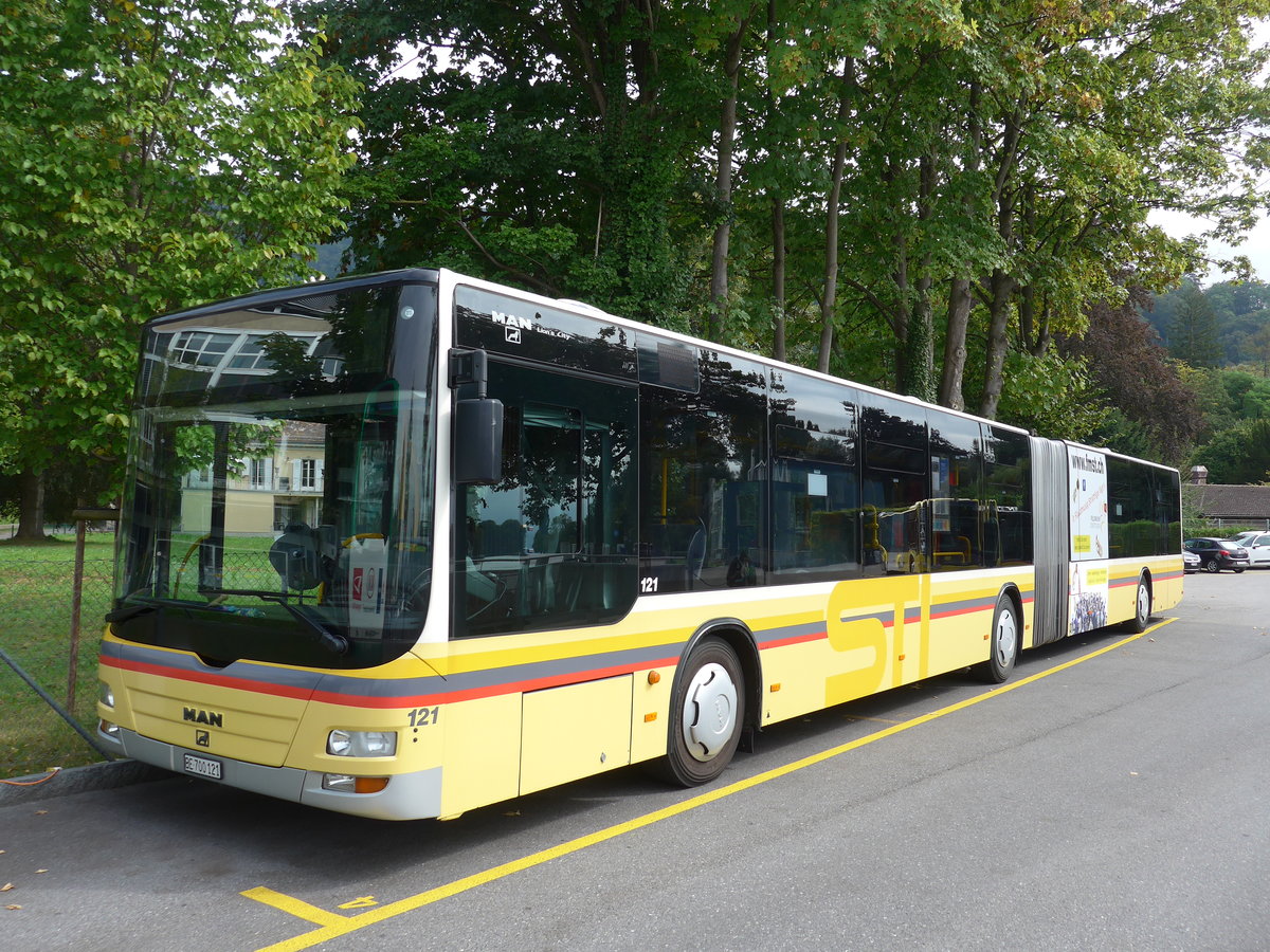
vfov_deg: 48.2
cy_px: 476
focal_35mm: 29
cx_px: 635
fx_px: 1064
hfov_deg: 61.7
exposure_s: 1/640
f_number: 2.8
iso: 80
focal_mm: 6
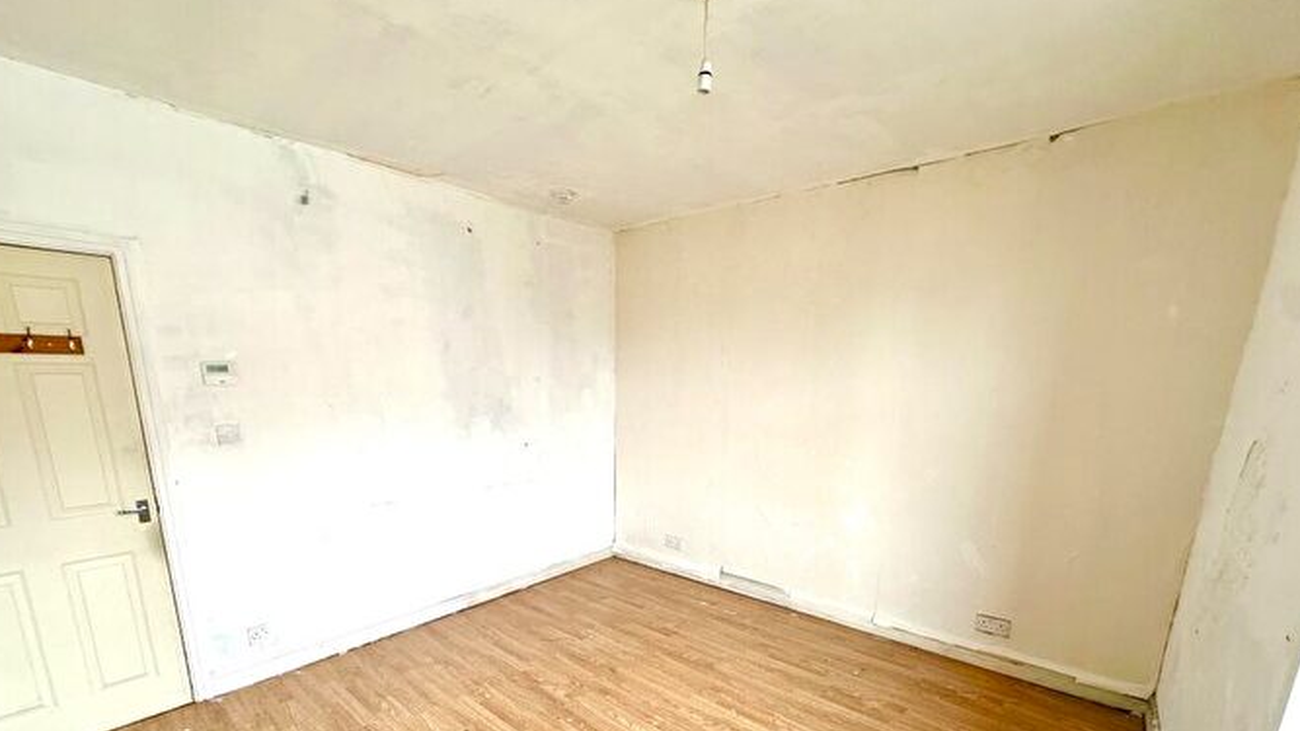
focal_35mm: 16
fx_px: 551
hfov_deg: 99.3
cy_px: 498
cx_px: 624
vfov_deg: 65.0
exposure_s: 1/99
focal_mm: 2.22
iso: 80
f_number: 2.2
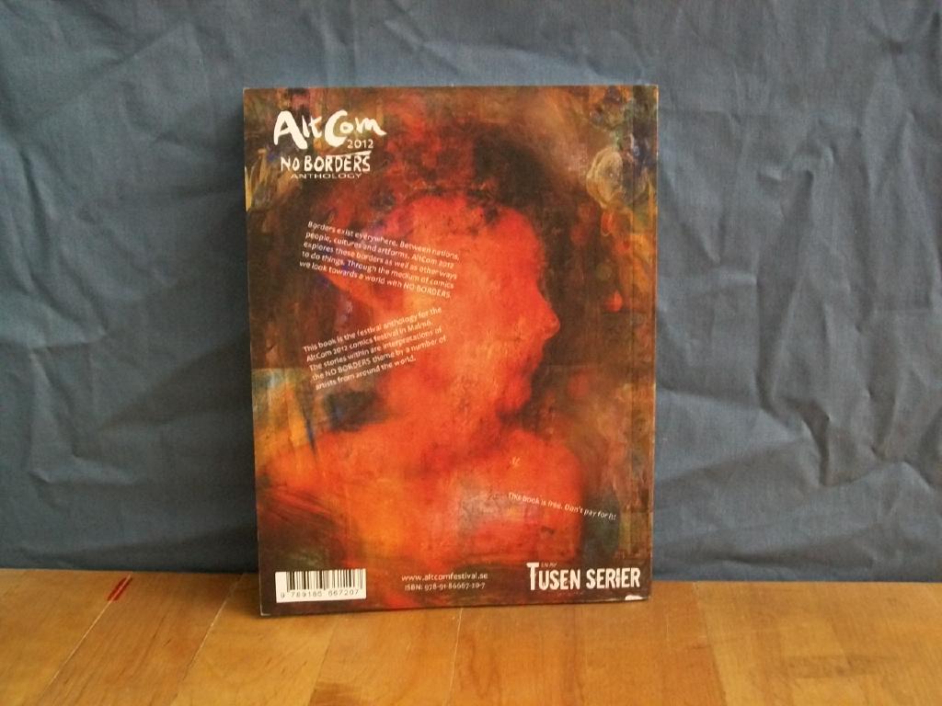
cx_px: 471
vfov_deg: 32.2
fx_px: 1225
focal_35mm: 45
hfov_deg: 42.1
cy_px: 353
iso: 200
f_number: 3
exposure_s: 1/8
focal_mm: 7.6
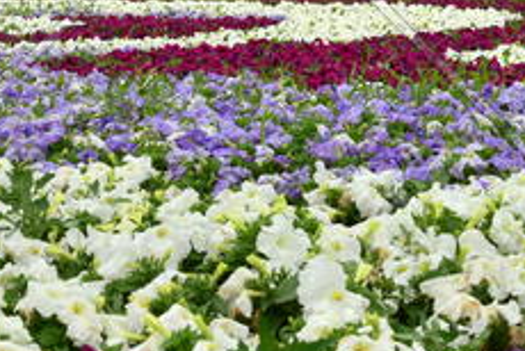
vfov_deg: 9.9
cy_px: -144
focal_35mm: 136
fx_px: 1986
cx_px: 231
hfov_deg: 15.1
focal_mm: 24
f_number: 9
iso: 160
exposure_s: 1/50
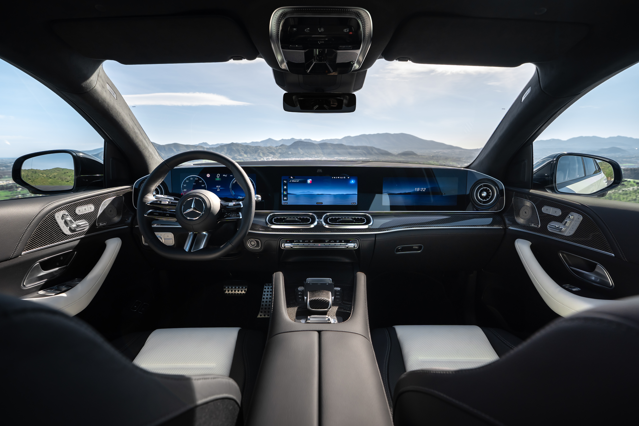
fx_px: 284
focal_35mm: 16
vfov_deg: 73.7
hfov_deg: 96.7
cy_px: 213
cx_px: 320
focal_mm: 16
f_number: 5
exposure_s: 1/800
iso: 250
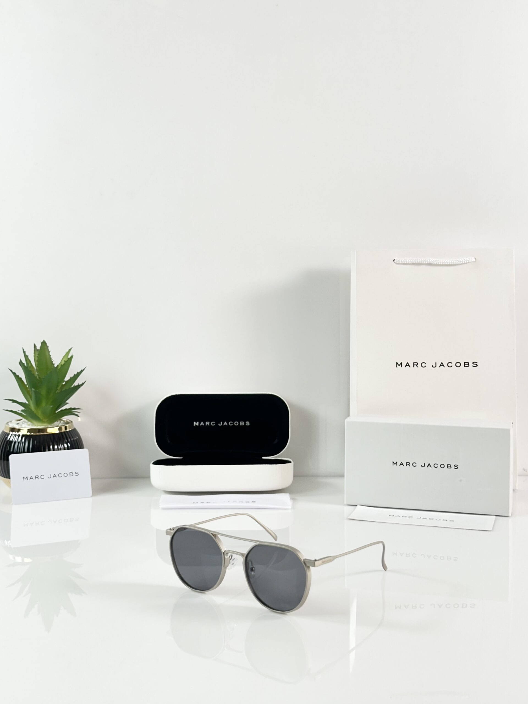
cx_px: 264
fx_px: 976
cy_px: 352
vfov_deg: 39.7
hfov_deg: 30.3
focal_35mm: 48
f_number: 1.78
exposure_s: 1/100
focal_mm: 6.86
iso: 50
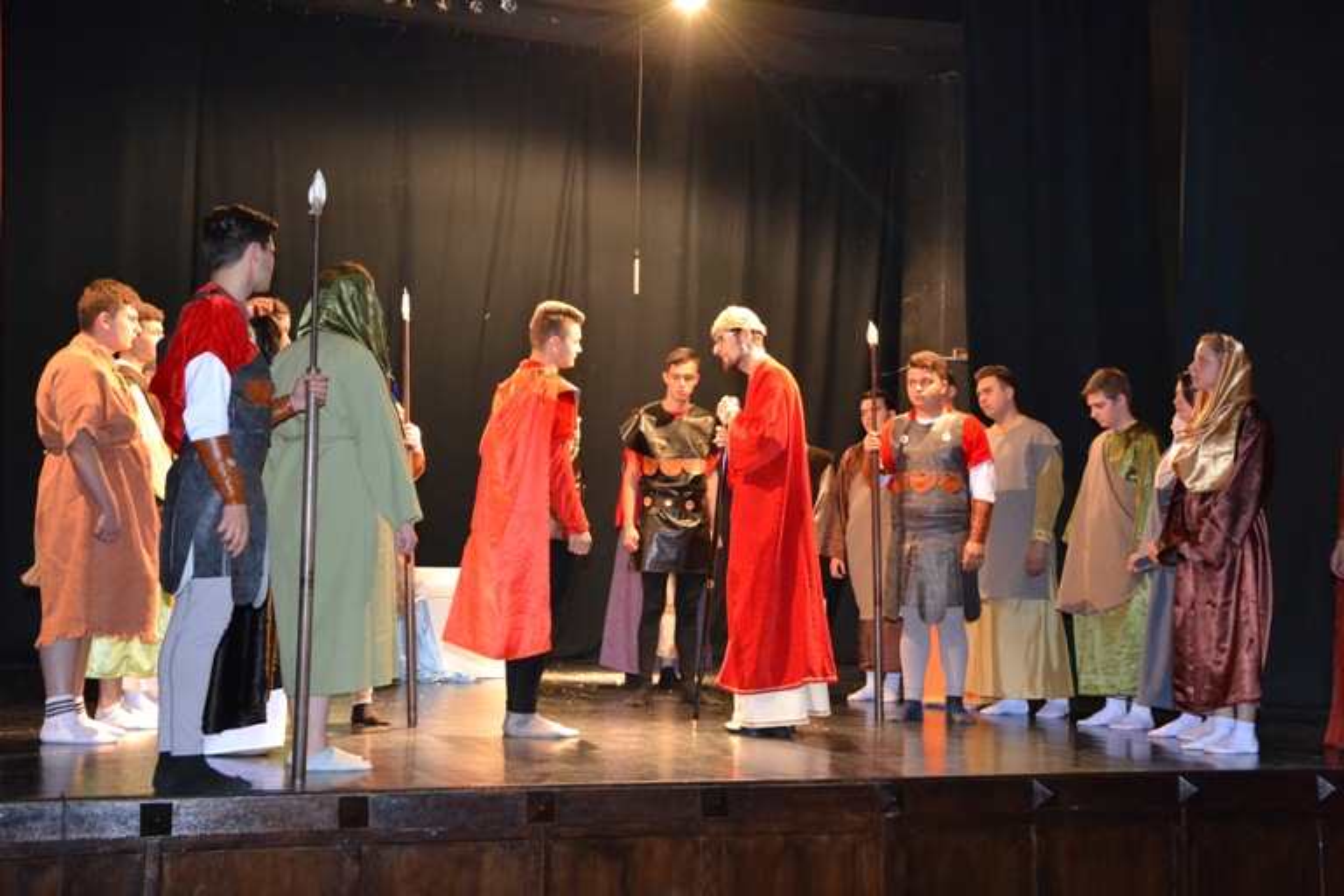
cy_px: 448
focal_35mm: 51
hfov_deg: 38.9
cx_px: 672
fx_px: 1904
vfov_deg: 26.5
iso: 3200
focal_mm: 34
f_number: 4.2
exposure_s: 1/60
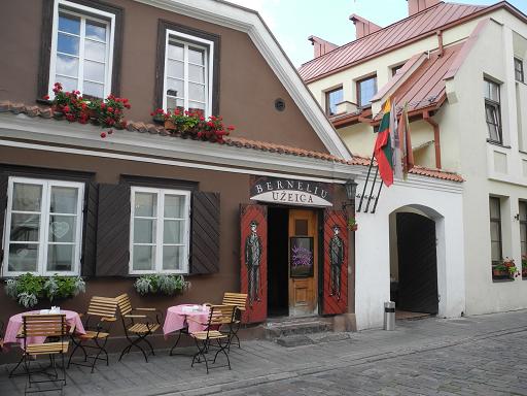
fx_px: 487
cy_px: 198
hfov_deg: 56.8
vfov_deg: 44.2
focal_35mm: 32
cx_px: 264
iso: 100
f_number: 2.8
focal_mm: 6.8
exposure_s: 1/400
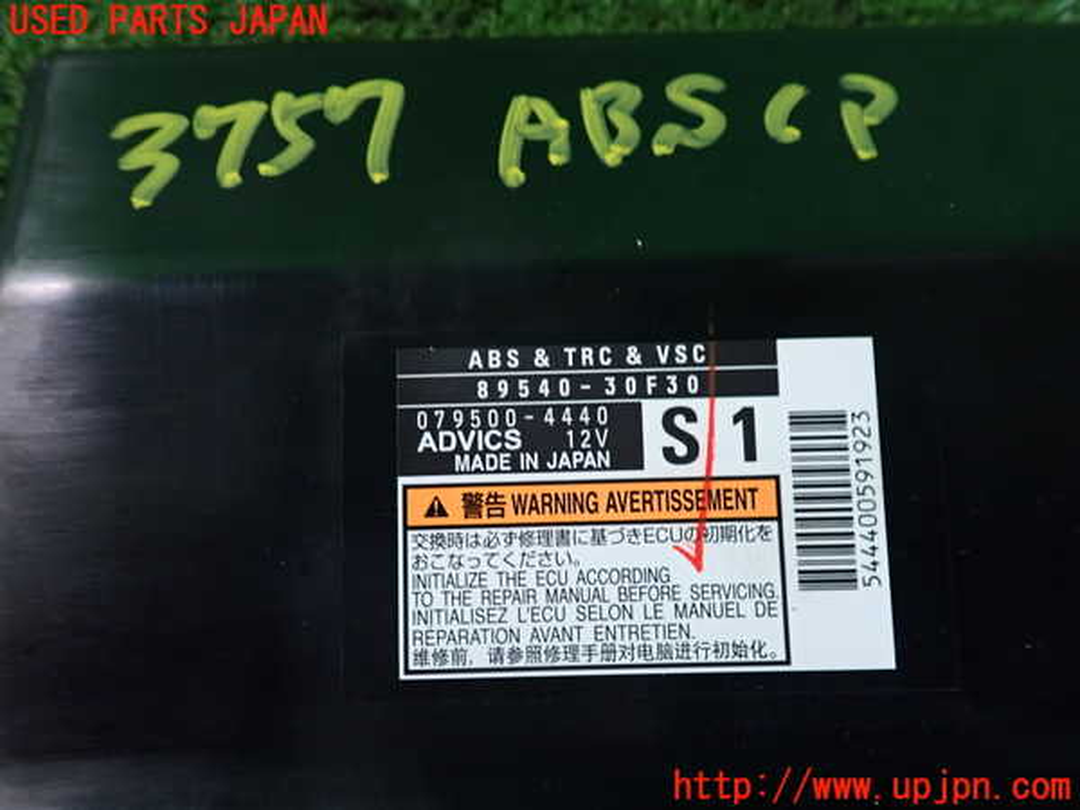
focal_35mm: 30
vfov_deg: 46.8
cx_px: 540
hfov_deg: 60.0
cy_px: 405
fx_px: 936
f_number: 2.3
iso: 400
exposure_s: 1/30
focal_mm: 5.4
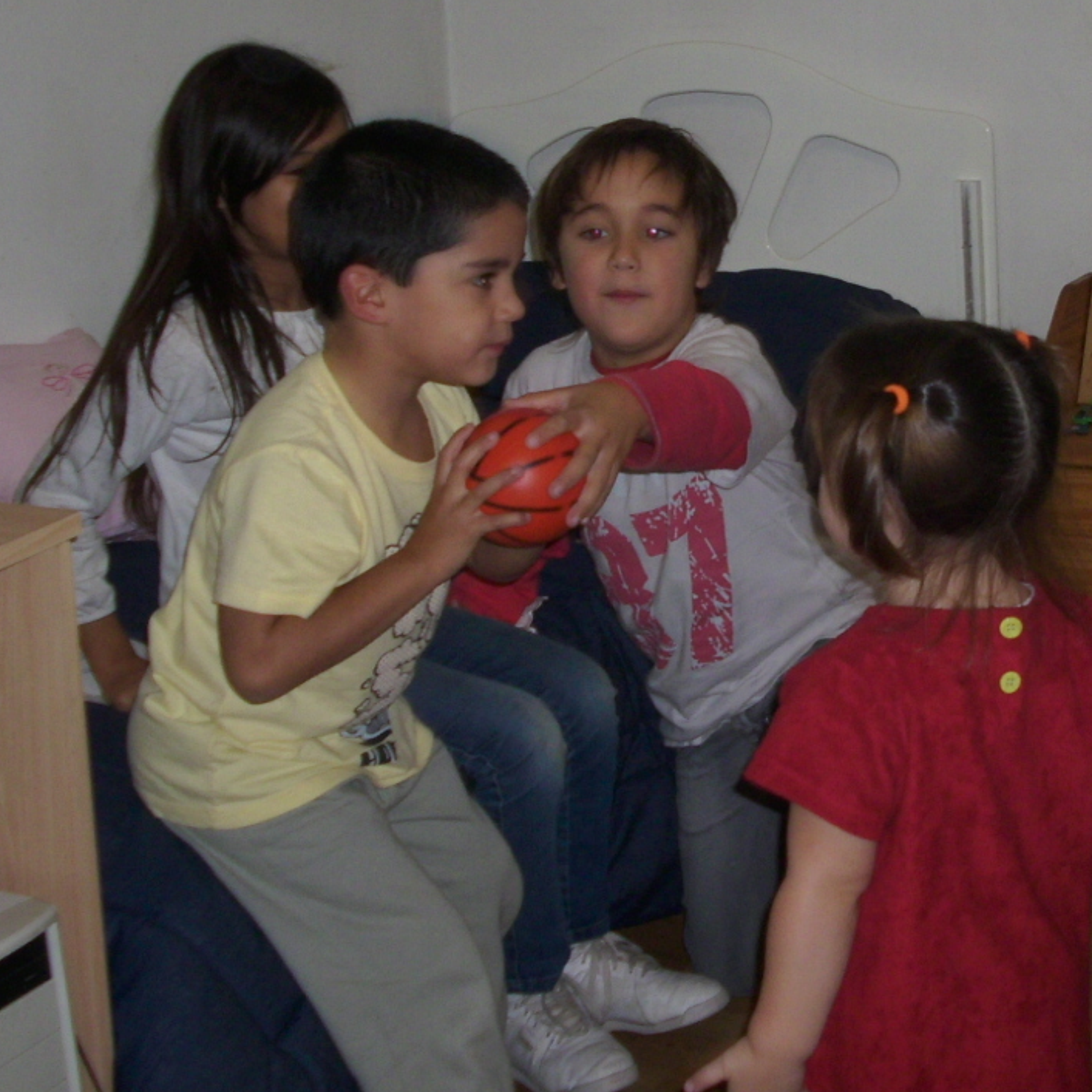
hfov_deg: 27.3
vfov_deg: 27.5
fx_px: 2213
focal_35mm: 62
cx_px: 845
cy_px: 361
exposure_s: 1/30
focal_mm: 6.2
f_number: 2.8
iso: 50
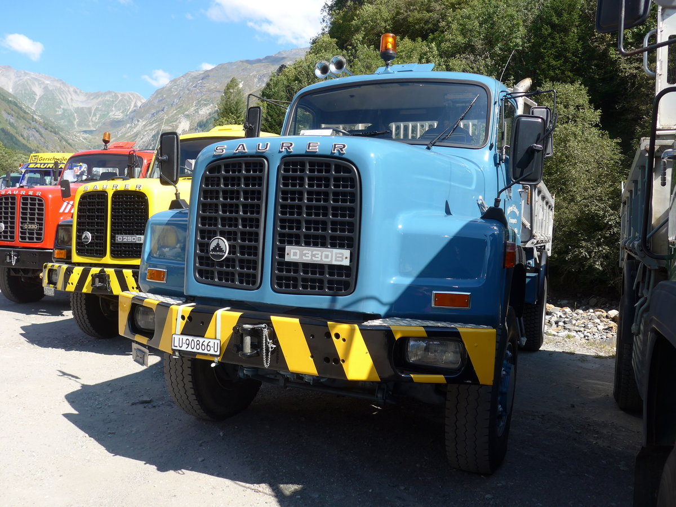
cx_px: 338
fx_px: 566
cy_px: 254
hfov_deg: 61.7
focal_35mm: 29
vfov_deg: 48.2
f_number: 2.8
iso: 80
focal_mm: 6
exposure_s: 1/640
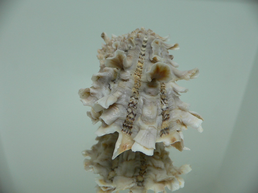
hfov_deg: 52.6
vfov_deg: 40.7
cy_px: 96
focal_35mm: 35
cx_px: 129
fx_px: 261
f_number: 2.8
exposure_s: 1/60
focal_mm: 4.6
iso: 100
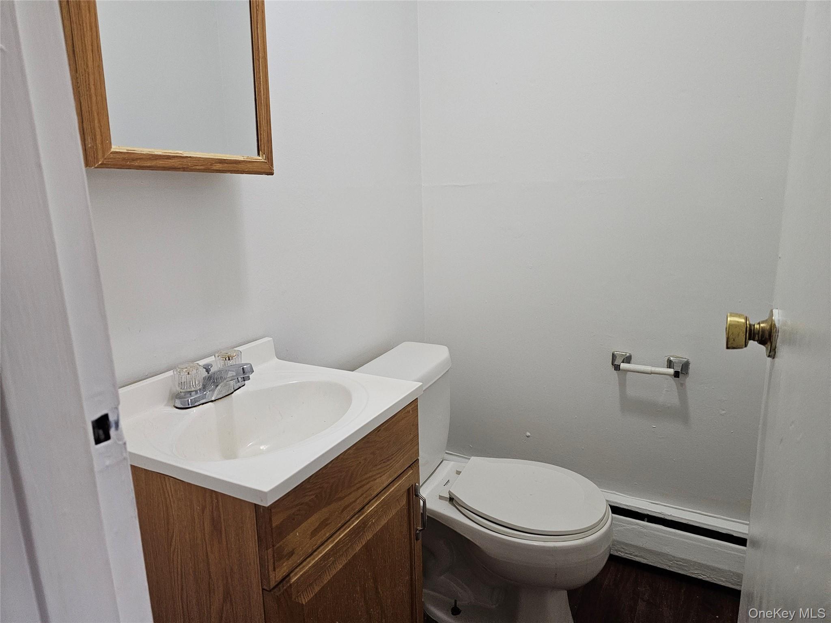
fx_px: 552
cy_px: 312
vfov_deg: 58.9
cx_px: 416
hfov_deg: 73.9
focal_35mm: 23
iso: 640
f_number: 1.7
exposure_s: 1/240
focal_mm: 6.3
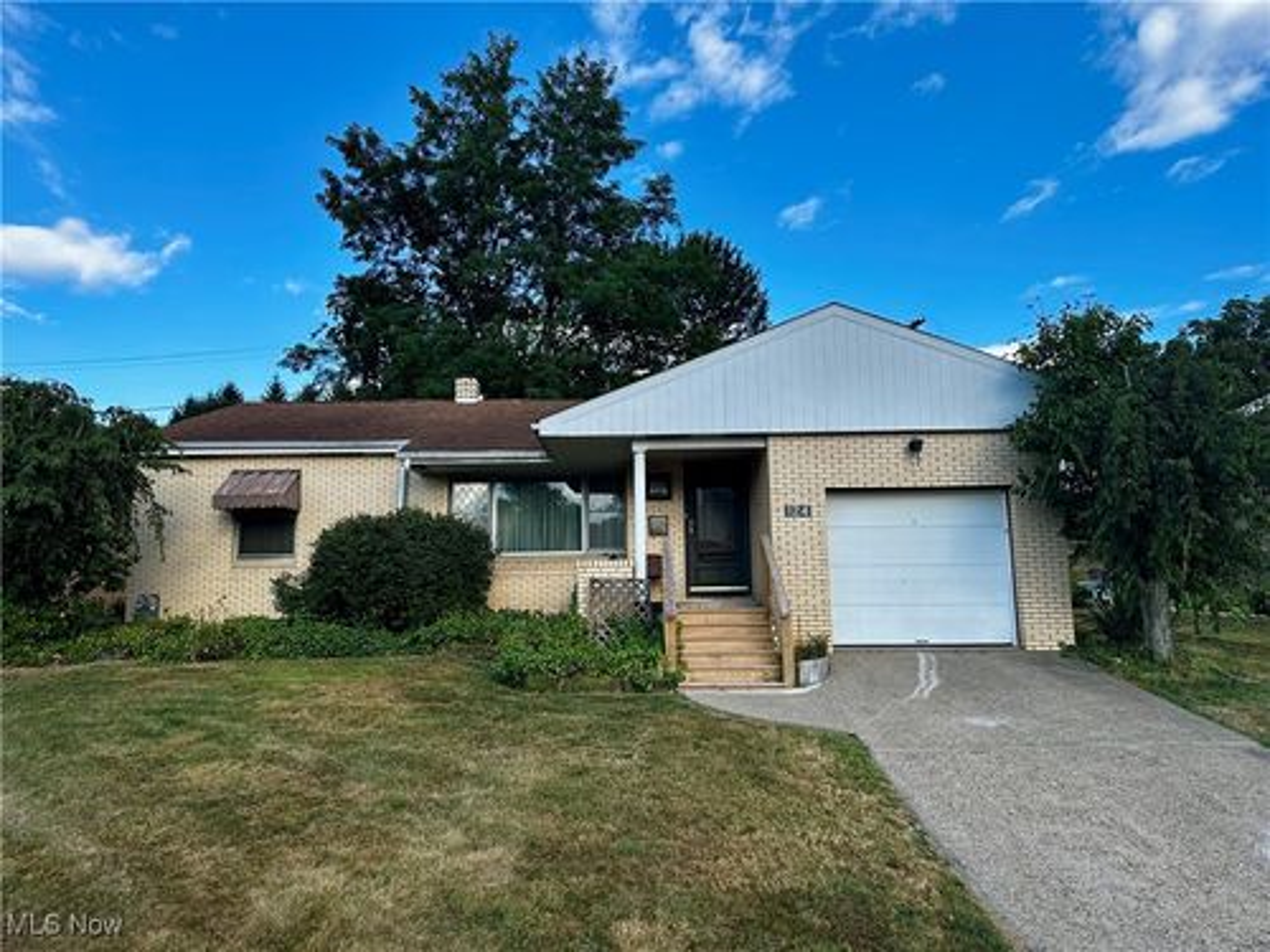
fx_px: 881
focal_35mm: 24
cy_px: 476
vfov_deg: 56.8
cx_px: 635
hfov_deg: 71.6
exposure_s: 1/1812
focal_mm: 6.86
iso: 80
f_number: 1.78
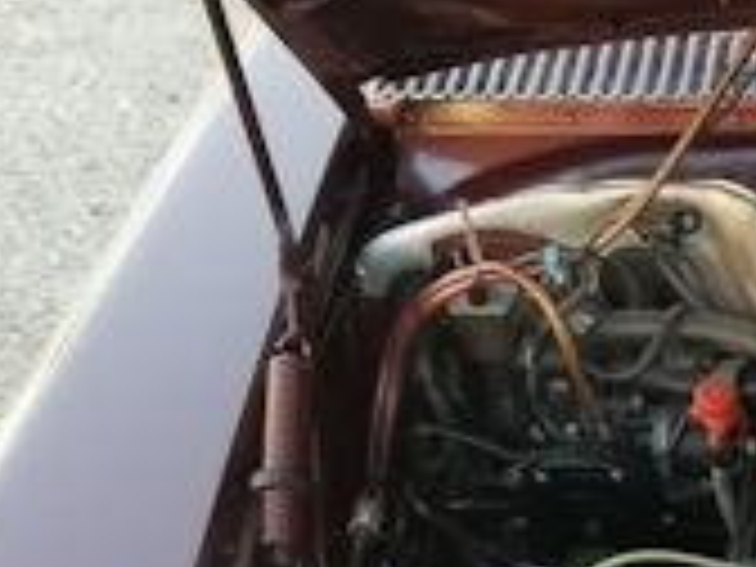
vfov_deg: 13.5
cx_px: 1120
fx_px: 2162
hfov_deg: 17.8
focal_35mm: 99
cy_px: 986
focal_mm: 4.3
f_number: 1.7
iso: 64
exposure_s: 1/100
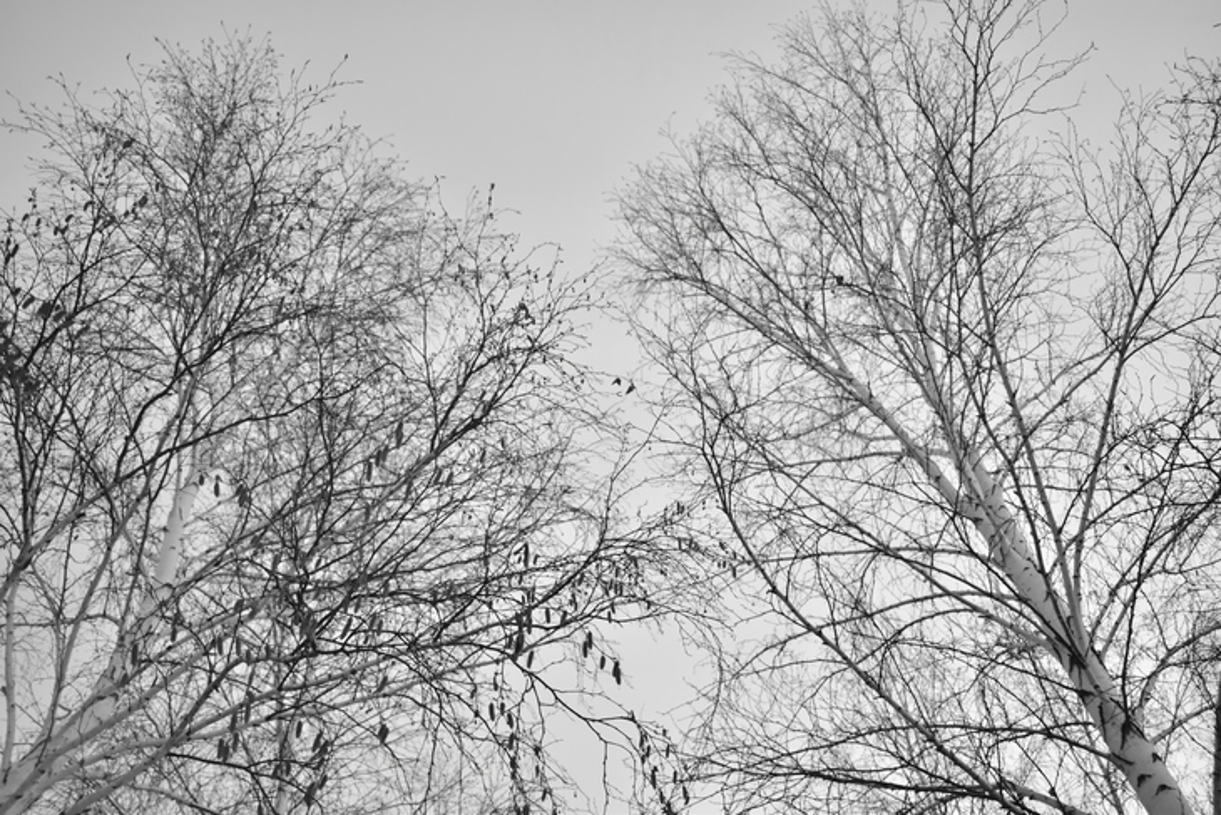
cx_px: 610
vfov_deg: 41.7
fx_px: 1069
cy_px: 408
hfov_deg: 59.5
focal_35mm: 32
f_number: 4
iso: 800
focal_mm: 21
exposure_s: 1/60
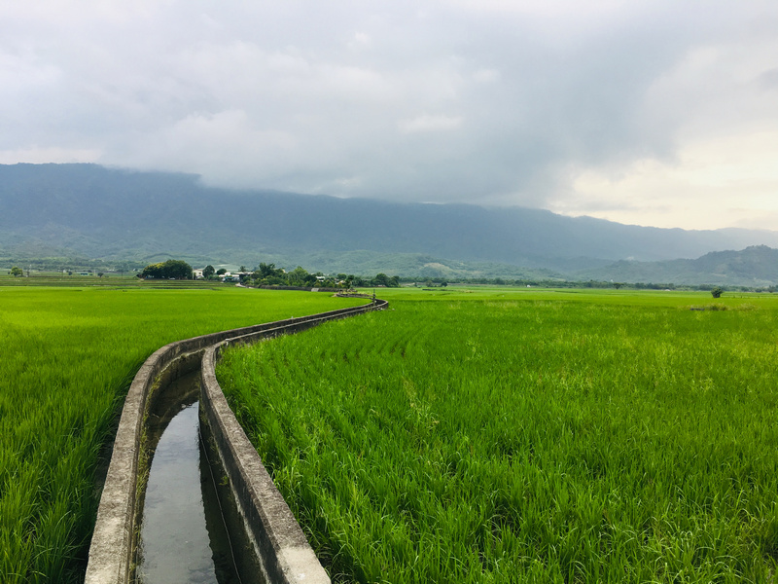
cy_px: 292
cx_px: 389
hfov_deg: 61.7
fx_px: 652
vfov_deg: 48.2
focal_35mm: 29
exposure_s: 1/120
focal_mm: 4.15
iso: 32
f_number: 2.2
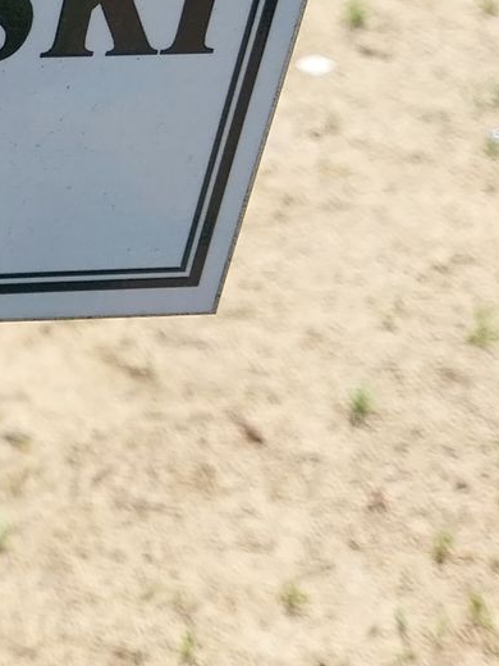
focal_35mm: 102
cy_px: 46
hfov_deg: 12.9
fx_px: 1960
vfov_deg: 18.9
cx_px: -462
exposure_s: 1/653
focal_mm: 4
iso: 25
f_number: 1.8
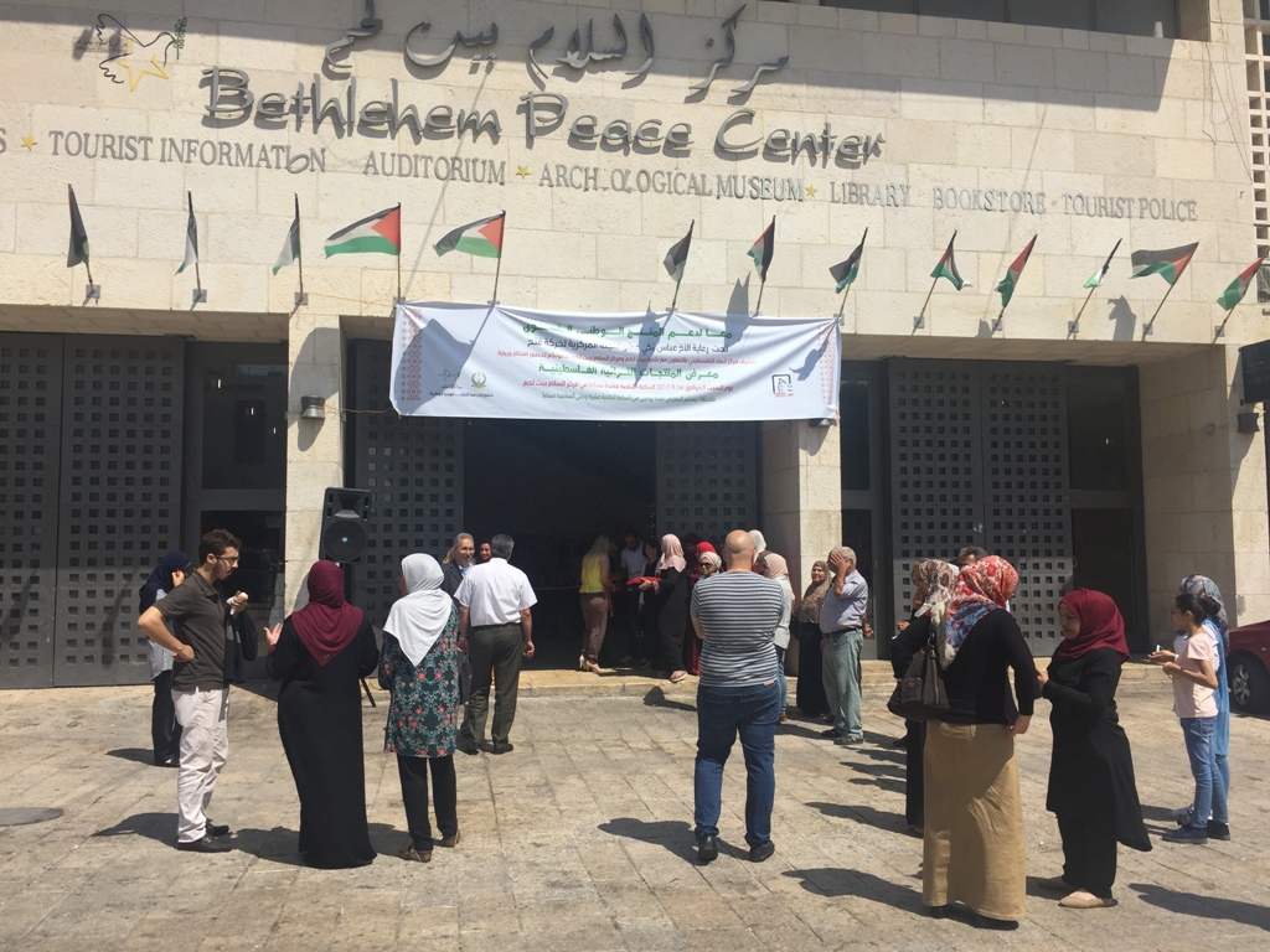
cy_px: 476
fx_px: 1064
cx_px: 635
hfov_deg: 61.7
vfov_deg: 48.2
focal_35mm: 29
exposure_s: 1/3300
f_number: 2.2
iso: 32
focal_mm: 4.15
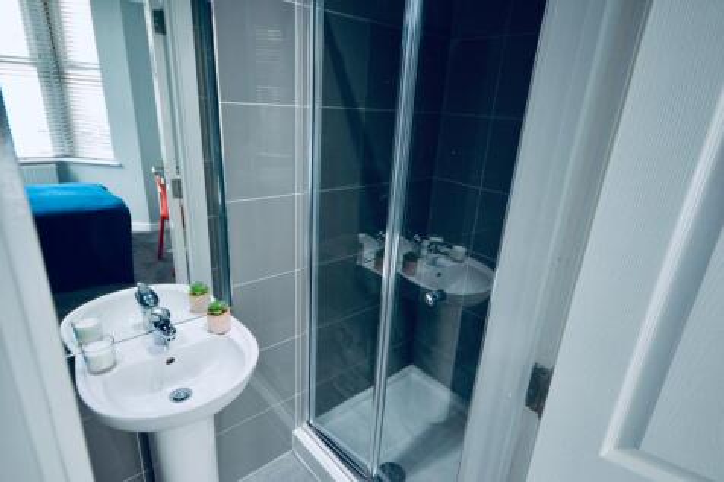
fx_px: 392
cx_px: 362
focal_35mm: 20
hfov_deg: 85.4
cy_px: 241
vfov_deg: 63.2
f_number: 4.5
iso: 900
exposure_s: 1/60
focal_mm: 13
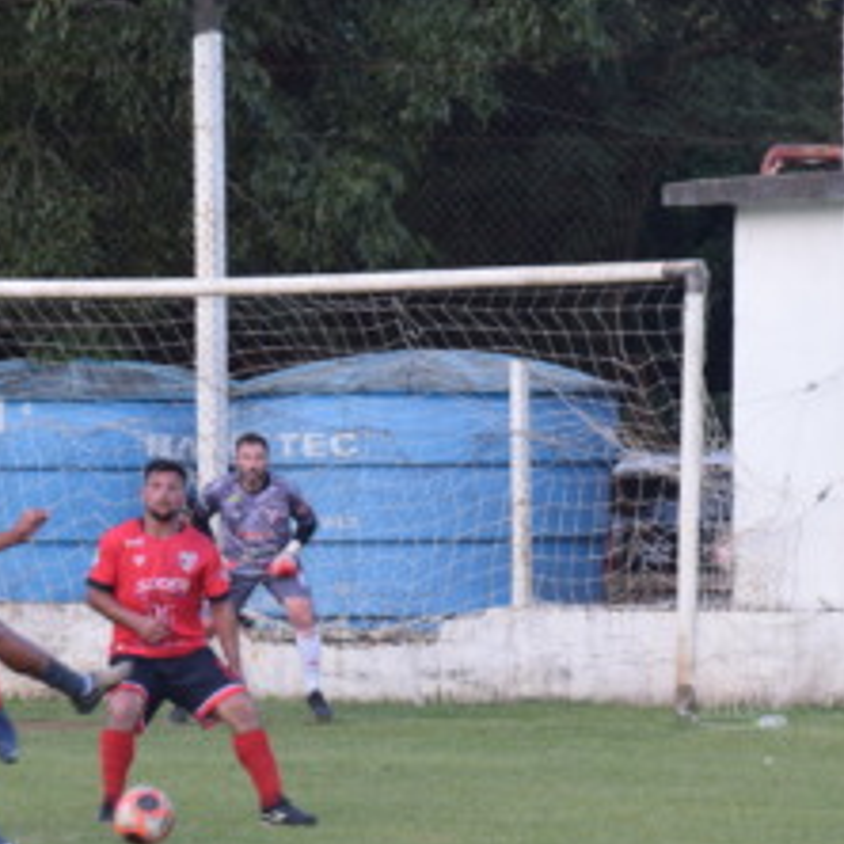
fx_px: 9132
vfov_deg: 5.3
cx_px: 281
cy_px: 679
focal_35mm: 331
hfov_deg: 5.3
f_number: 7.1
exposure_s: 1/200
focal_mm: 105
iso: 400
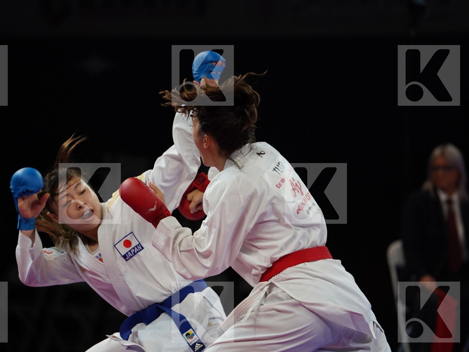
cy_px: 194
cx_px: 203
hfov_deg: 8.2
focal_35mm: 240
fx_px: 3252
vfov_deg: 6.2
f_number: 2.8
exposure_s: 1/1000
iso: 1250
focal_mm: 195
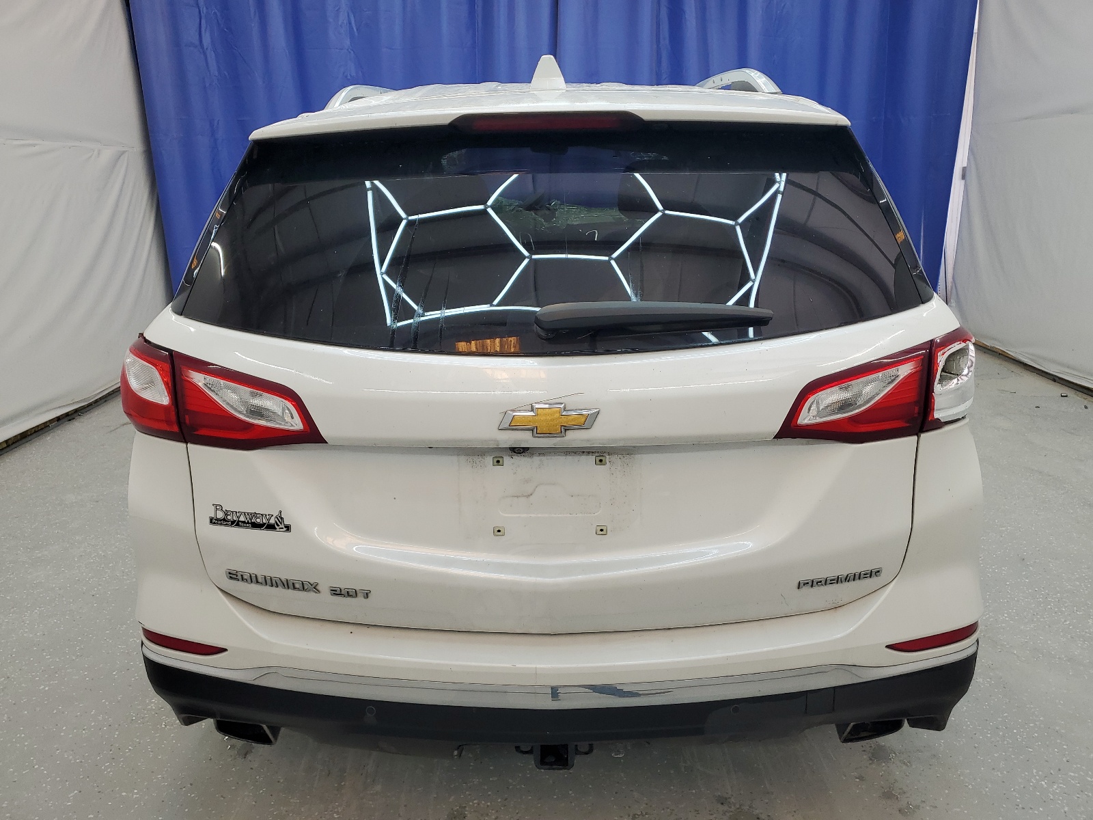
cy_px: 410
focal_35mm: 26
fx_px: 821
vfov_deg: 53.1
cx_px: 546
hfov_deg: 67.3
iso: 50
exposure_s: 1/145
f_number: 1.5
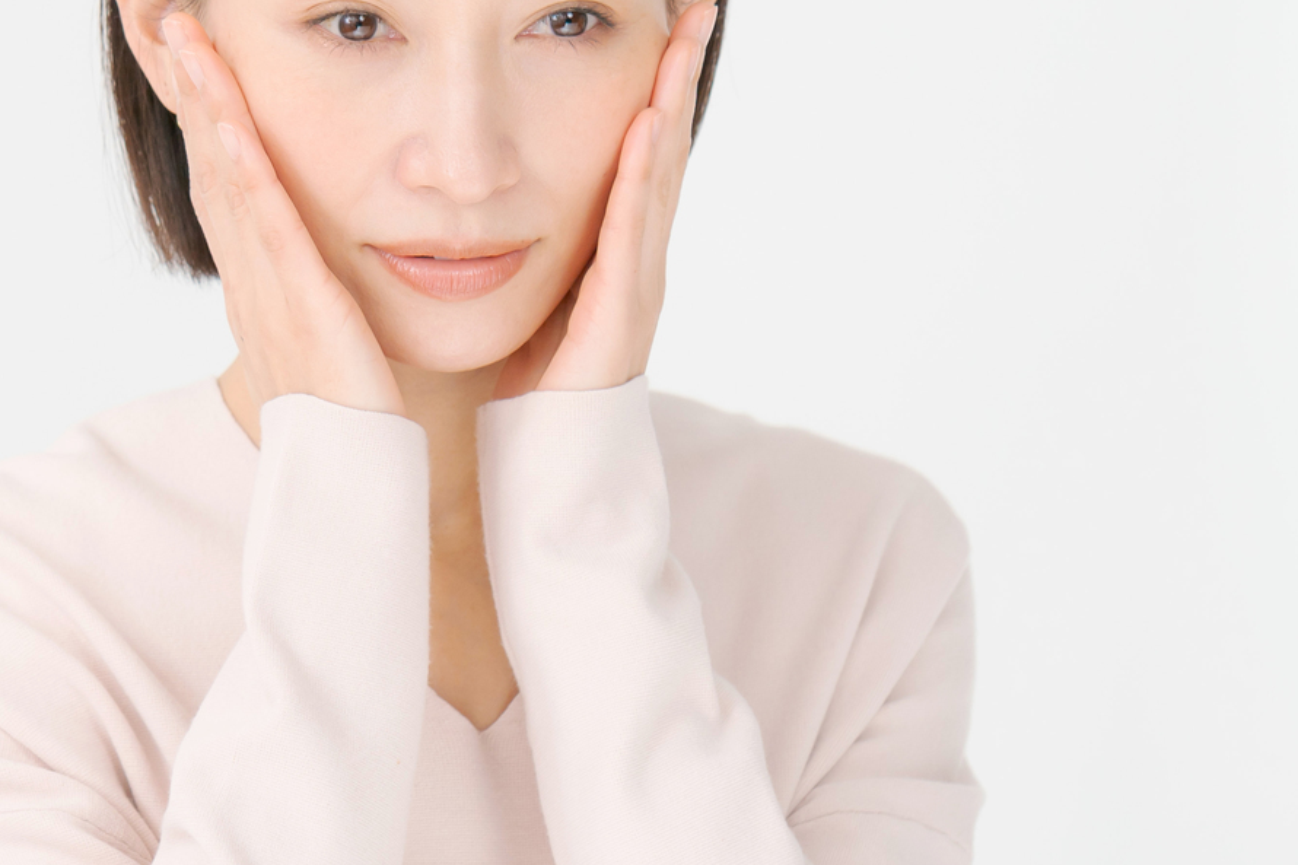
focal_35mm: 191
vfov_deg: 7.2
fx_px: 6885
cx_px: 0
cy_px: 386
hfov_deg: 10.7
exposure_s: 1/500
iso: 320
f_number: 4
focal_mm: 85
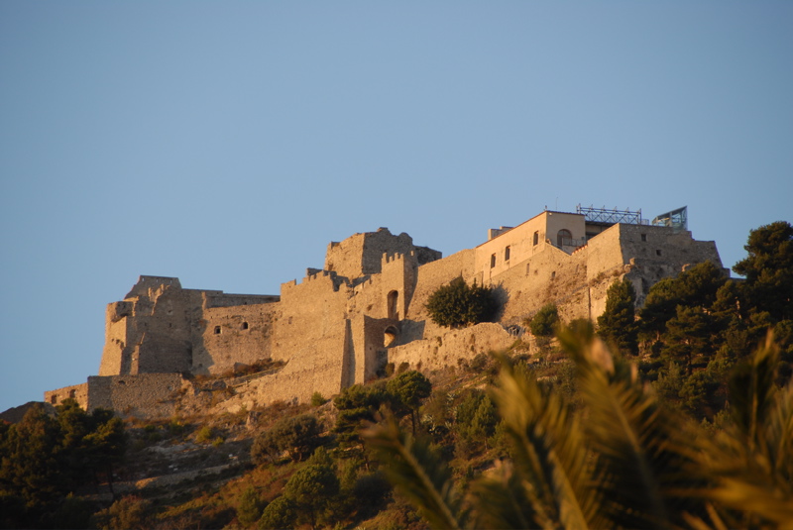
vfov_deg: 4.6
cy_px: 265
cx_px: 396
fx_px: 6614
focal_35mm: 300
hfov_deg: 6.9
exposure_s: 1/180
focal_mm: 200
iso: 200
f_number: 5.6
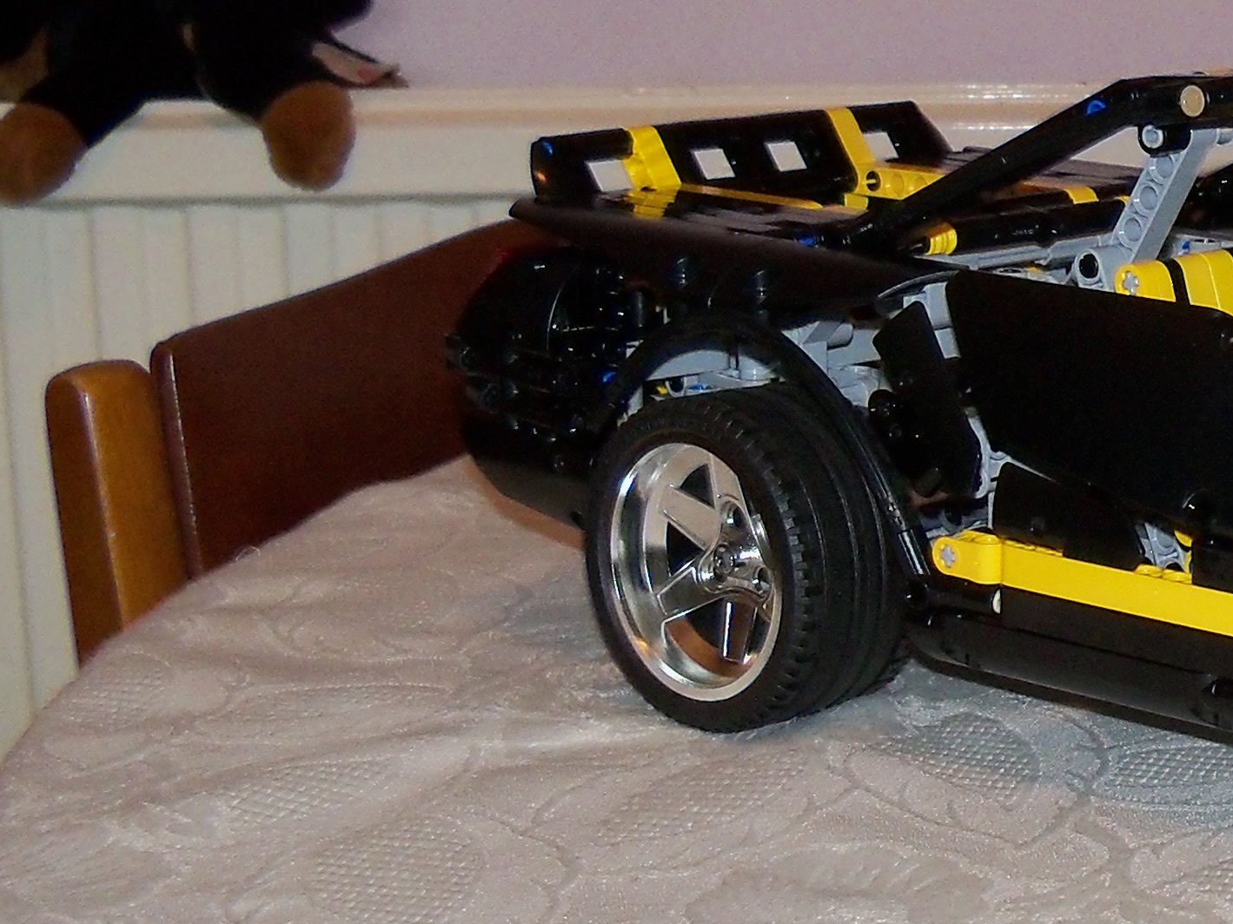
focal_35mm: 90
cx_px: 1487
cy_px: 479
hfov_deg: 20.4
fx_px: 3205
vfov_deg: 16.4
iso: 200
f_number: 3.5
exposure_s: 1/30
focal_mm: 6.2
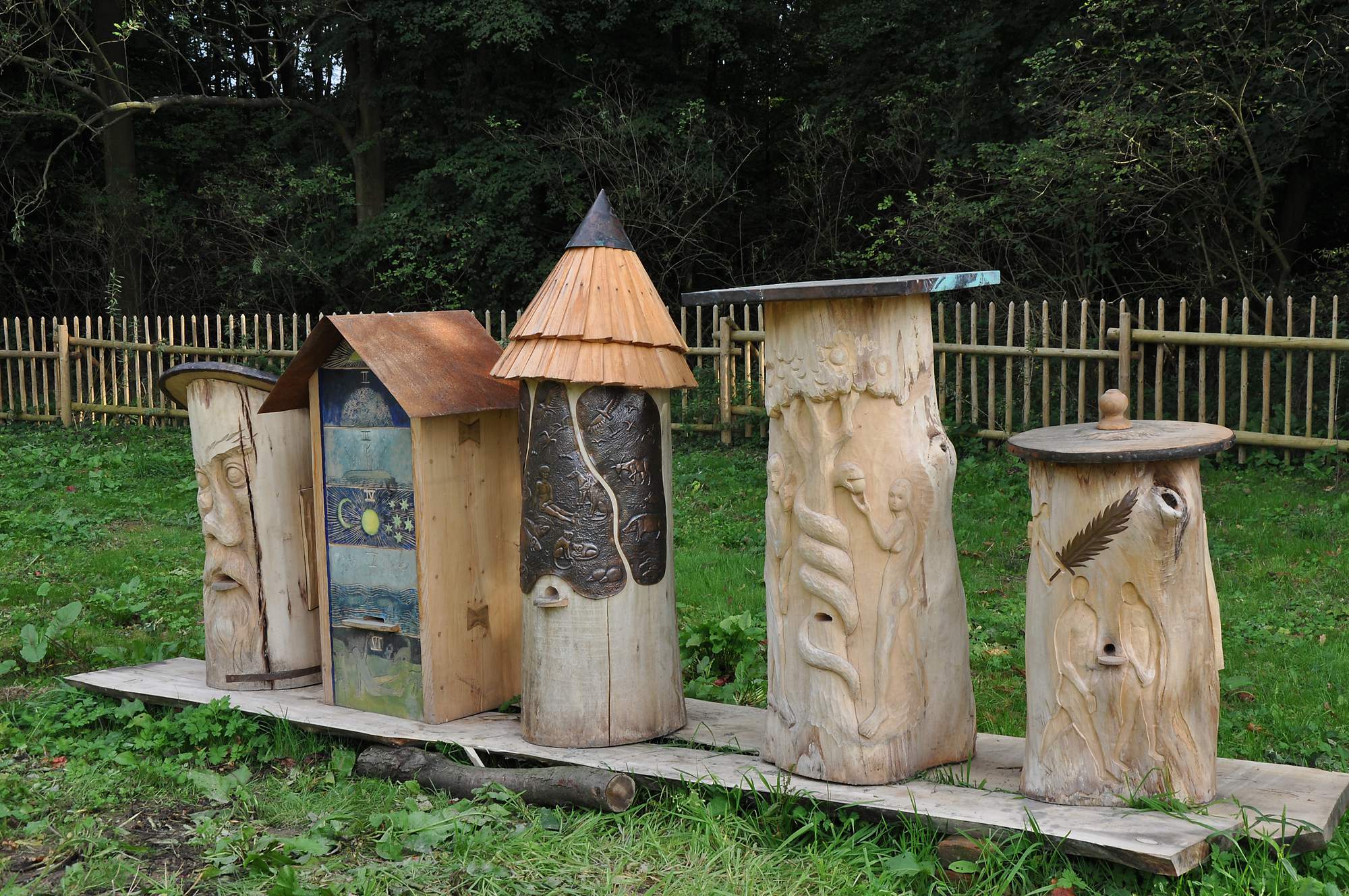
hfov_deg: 43.7
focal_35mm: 45
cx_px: 674
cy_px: 448
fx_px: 1684
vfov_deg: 29.8
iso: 200
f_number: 10
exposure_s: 1/100
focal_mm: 30
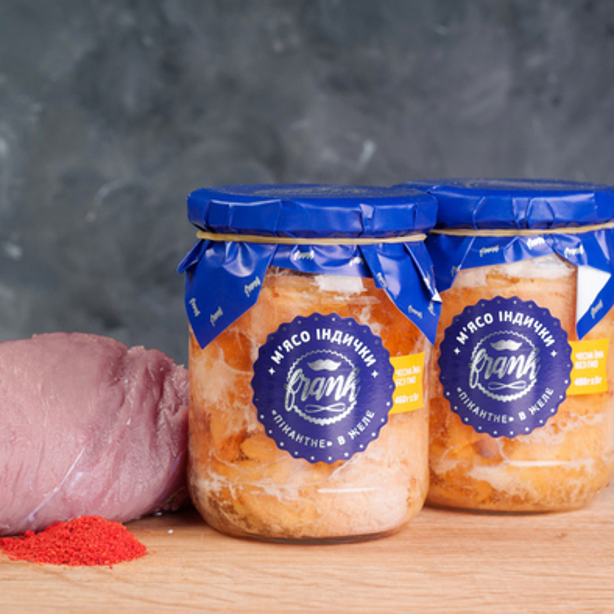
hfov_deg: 17.9
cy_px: 305
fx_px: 1947
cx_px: 260
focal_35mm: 97
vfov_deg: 17.9
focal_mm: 50
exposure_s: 1/160
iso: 200
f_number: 5
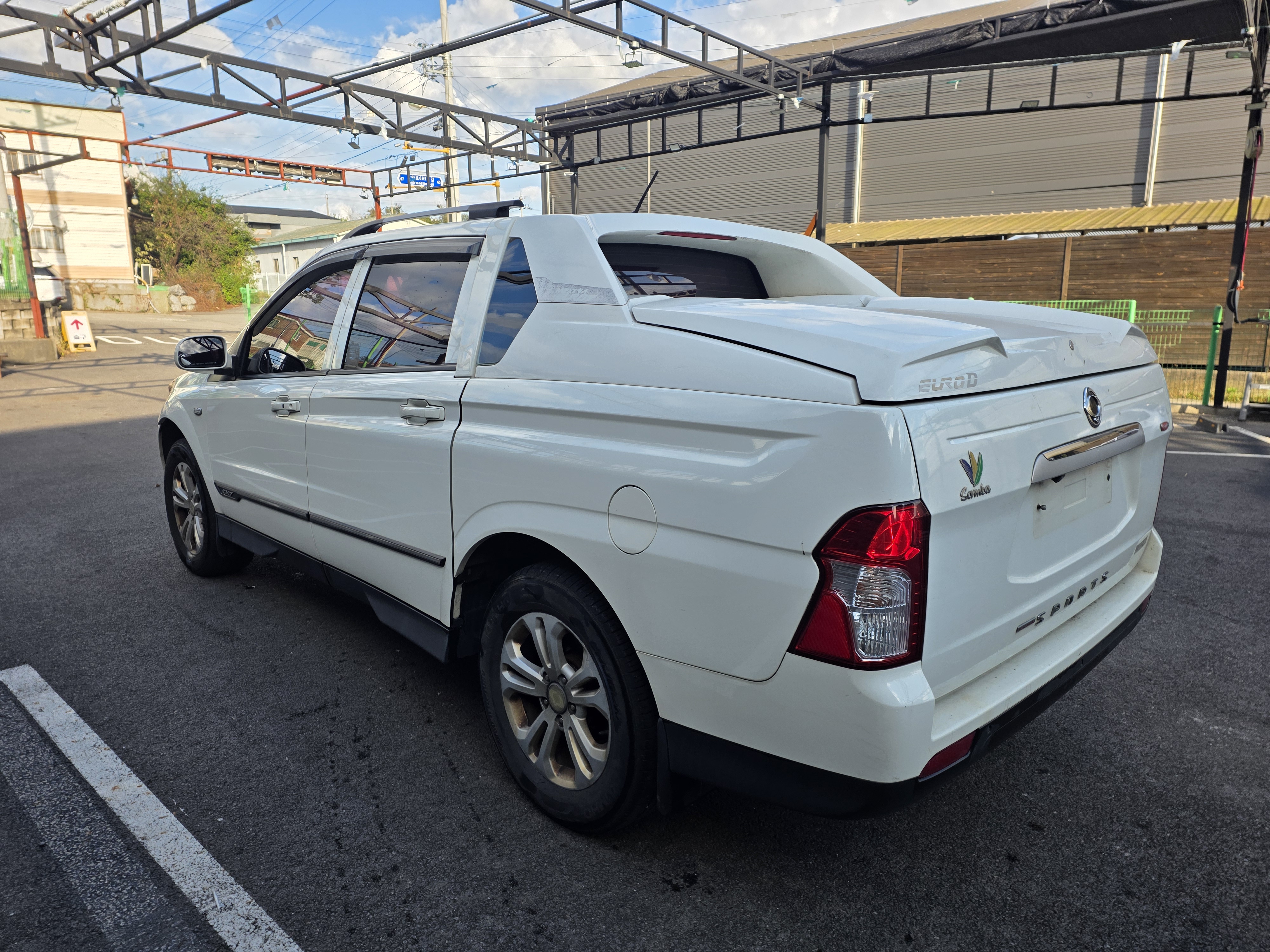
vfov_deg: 58.9
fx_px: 844
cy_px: 476
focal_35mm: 23
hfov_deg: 73.9
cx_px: 635
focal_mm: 6.3
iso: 80
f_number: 1.7
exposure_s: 1/2897
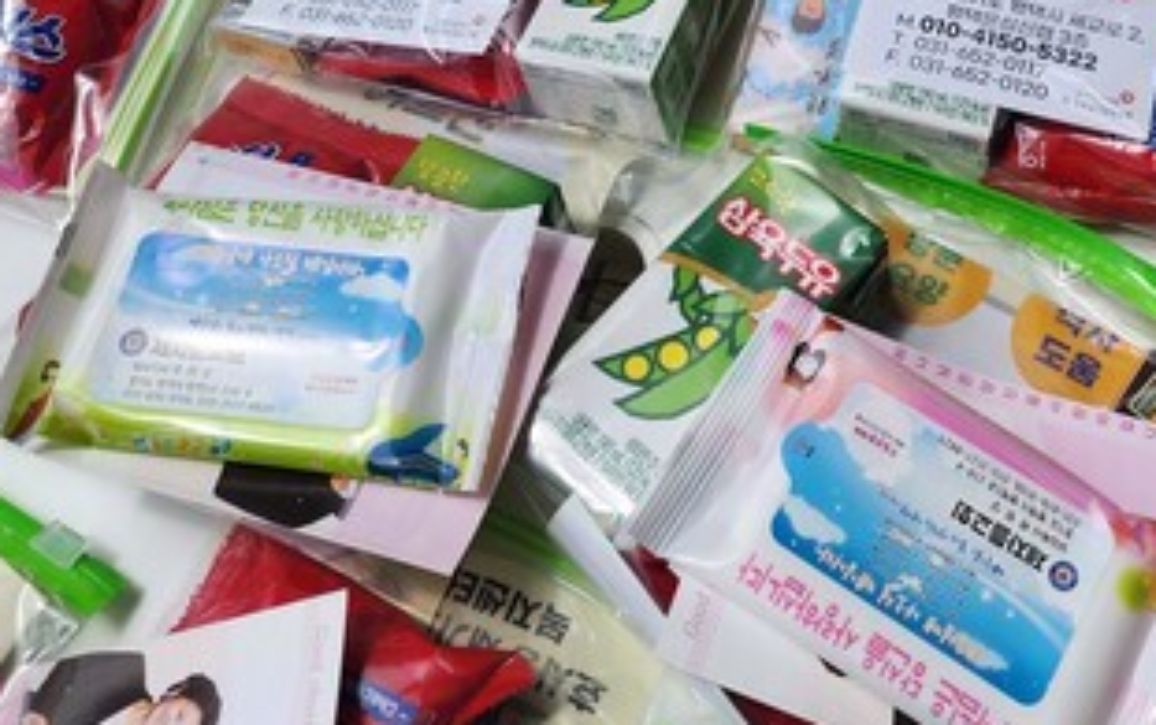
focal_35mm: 47
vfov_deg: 25.8
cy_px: -33
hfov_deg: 42.1
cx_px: 766
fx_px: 1482
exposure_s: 1/807
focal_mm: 6.4
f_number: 1.8
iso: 12
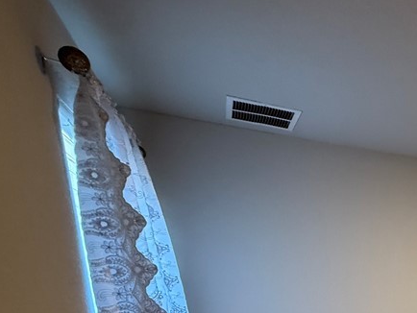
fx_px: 398
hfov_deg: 41.9
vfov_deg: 35.9
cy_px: 352
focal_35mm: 33
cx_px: 473
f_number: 2.2
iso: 250
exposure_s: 1/60
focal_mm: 2.22
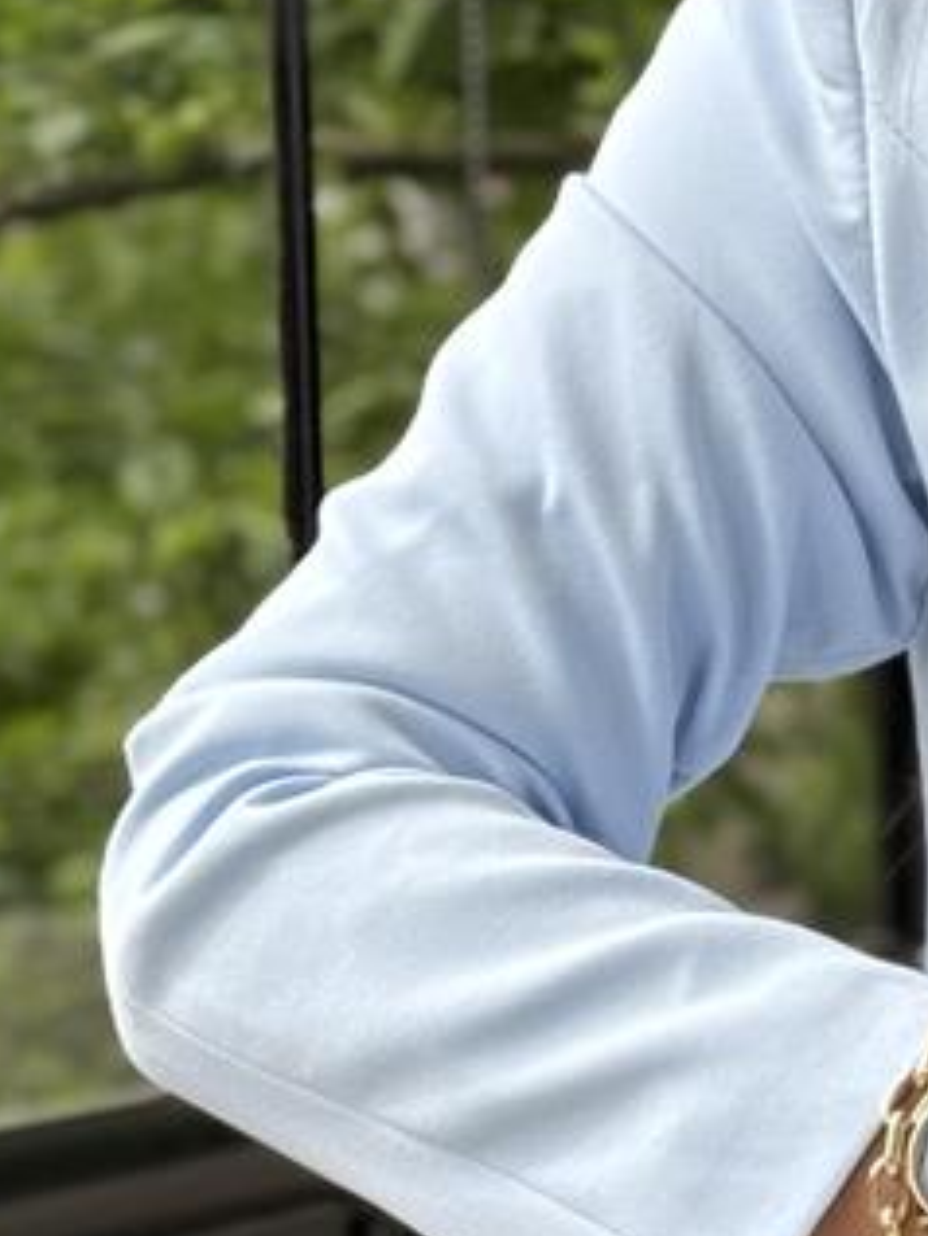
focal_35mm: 202
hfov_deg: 7.1
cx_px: 1712
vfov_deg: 9.8
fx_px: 7216
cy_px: 797
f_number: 1.78
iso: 64
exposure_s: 1/275
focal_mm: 6.76
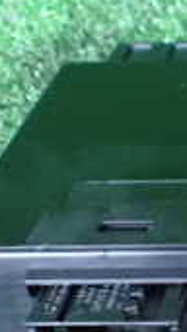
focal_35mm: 115
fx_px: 1015
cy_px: 194
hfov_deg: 9.4
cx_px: 438
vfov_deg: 18.6
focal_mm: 5.4
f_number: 2.3
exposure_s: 1/30
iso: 1600
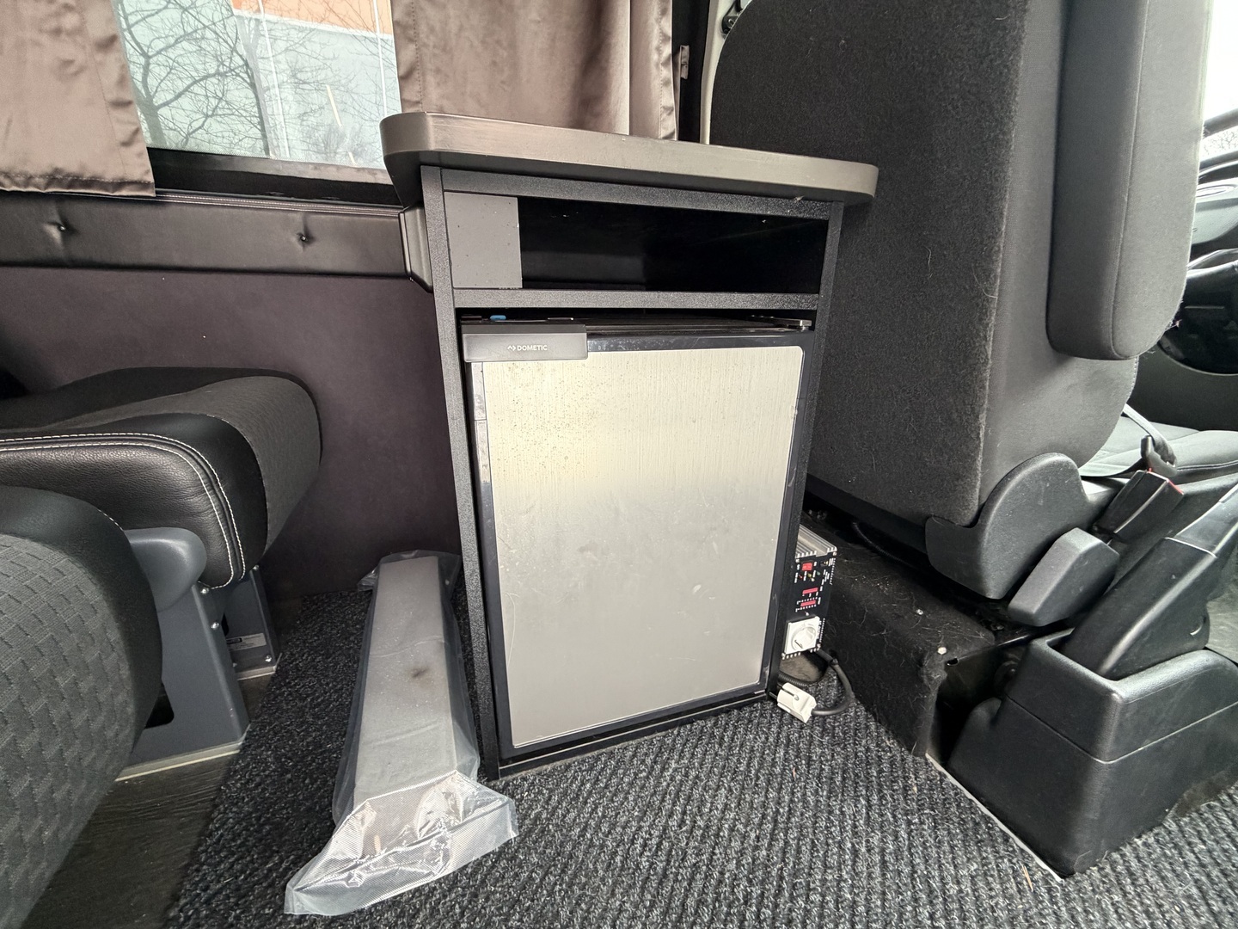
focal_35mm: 14
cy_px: 464
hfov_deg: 102.1
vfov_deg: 85.7
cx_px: 619
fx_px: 501
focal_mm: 2.22
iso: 400
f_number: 2.2
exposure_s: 1/60
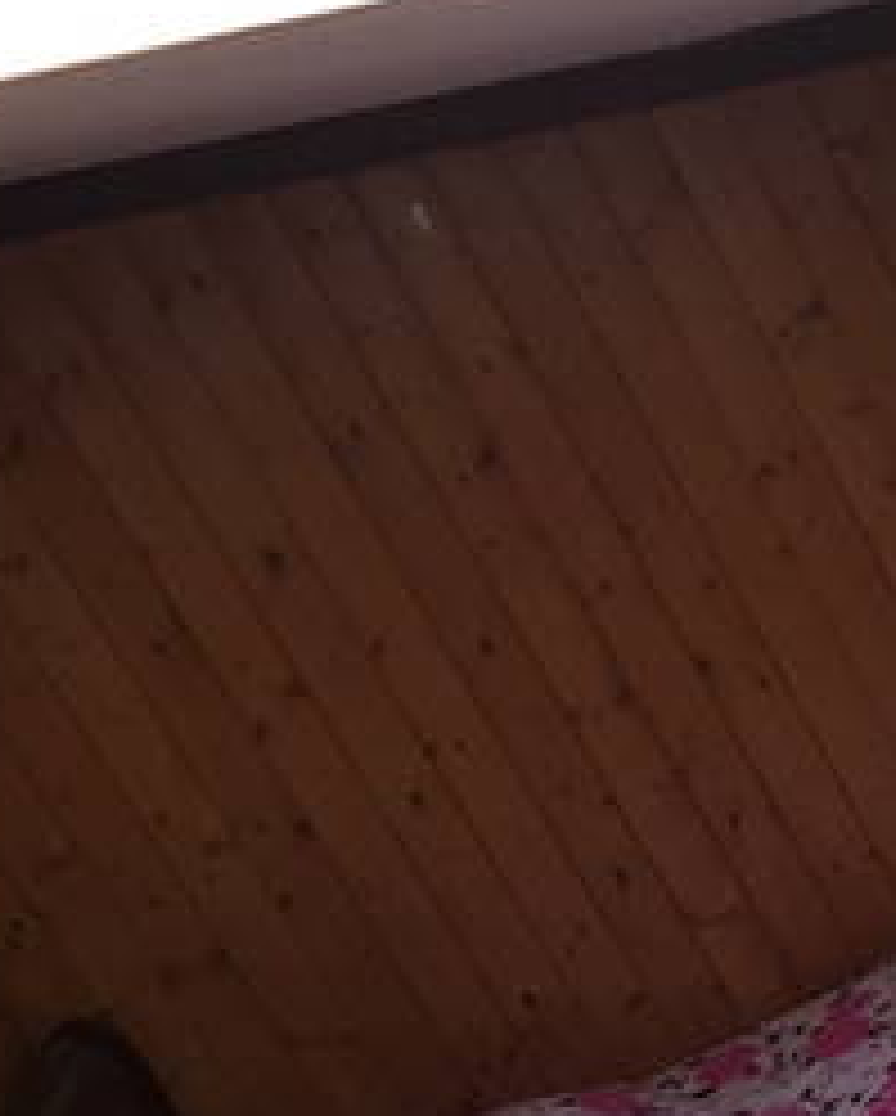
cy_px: 1238
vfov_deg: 20.2
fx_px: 2978
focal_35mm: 90
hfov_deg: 16.8
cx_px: 846
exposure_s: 1/33
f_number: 2.2
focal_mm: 4.15
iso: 125
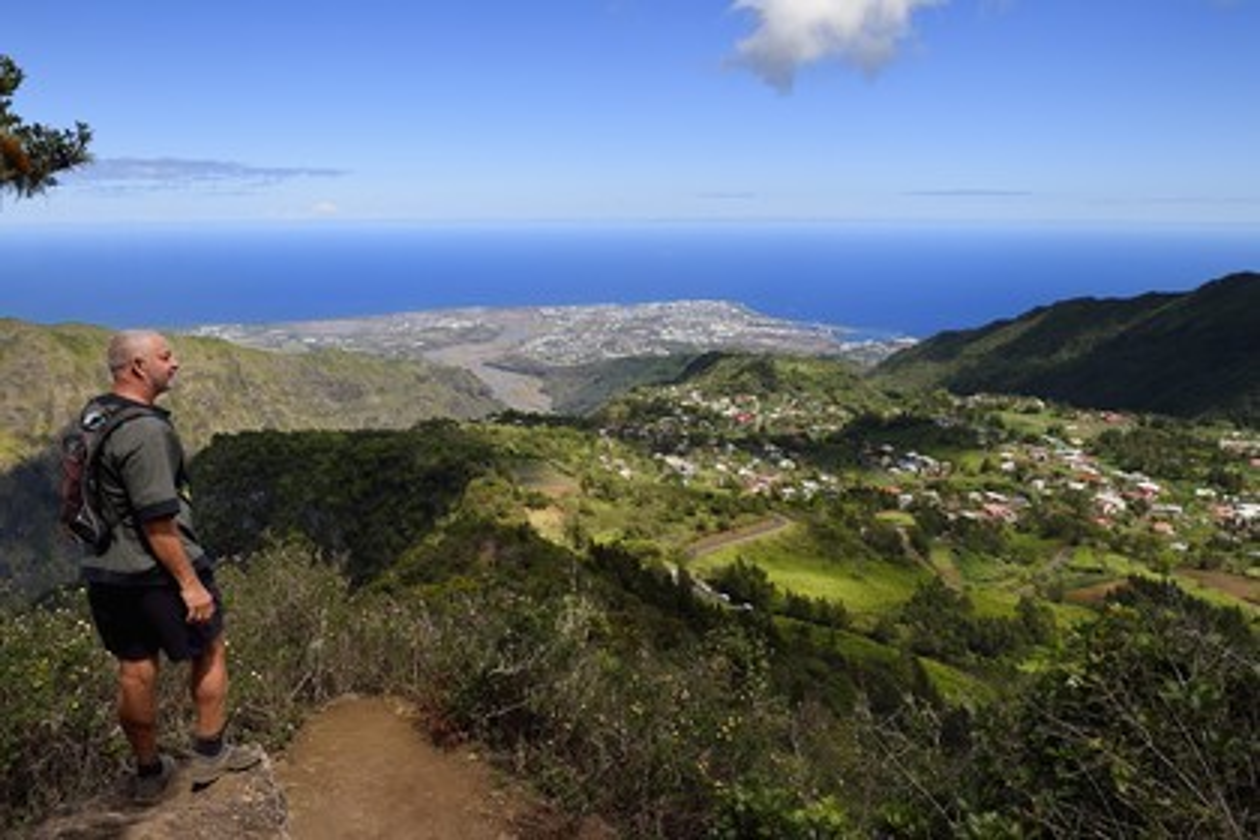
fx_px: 840
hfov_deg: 73.7
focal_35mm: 24
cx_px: 630
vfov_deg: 53.1
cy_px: 420
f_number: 13
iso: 200
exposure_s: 1/250
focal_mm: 24
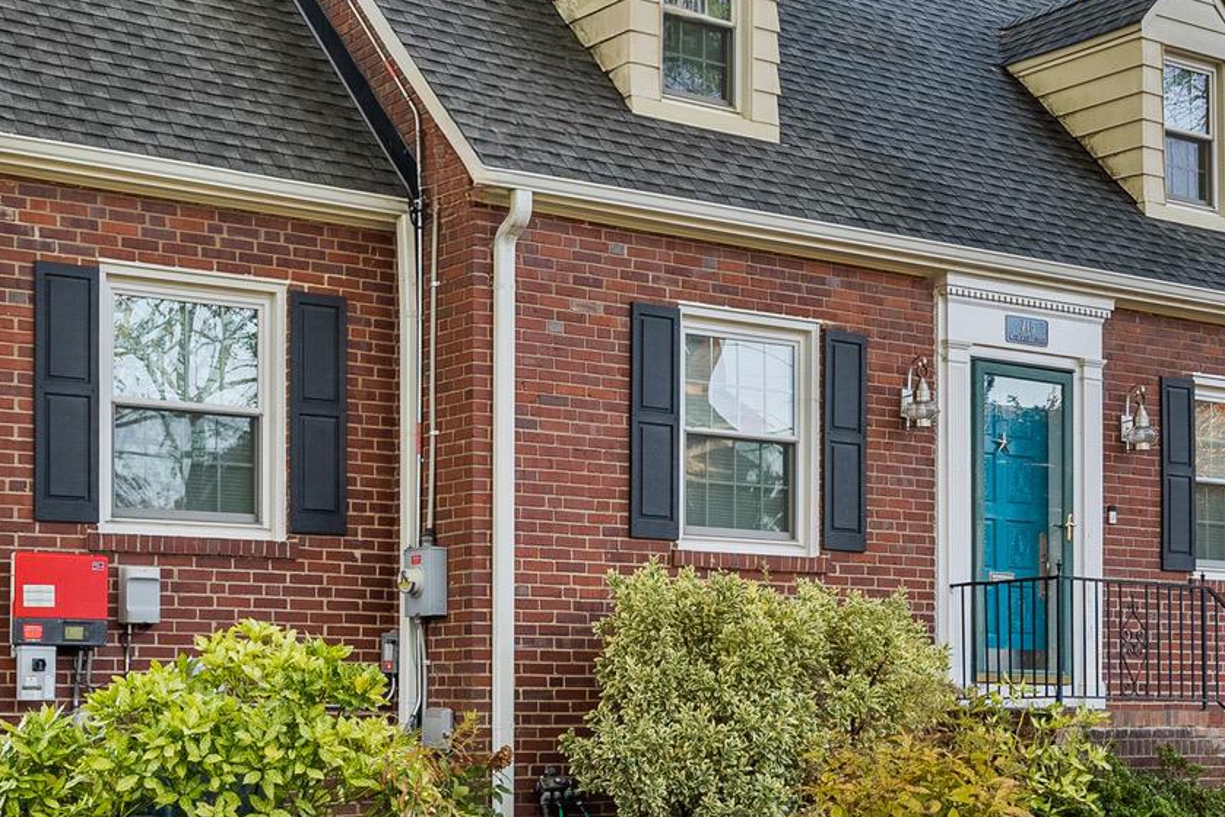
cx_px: 696
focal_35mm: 61
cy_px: 325
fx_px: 2076
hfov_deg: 32.8
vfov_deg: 22.2
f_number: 5
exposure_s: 1/125
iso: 200
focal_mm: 25
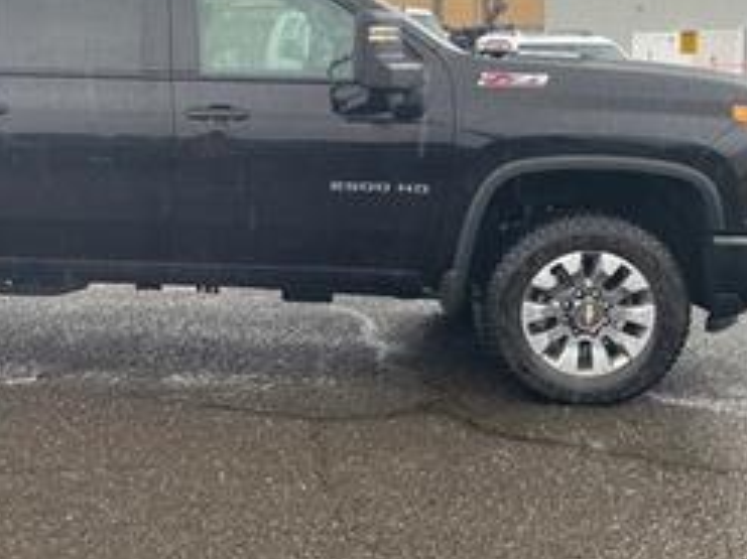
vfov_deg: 27.4
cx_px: 121
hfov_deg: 34.7
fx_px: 1143
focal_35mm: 53
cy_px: 196
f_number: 1.6
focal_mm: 4.2
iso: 32
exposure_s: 1/204
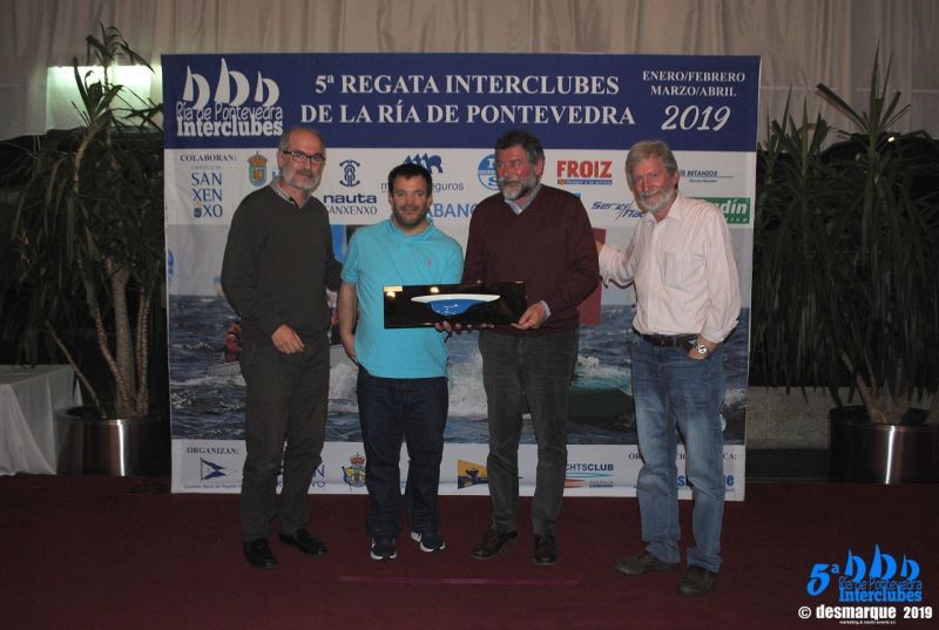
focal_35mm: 36
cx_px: 470
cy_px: 315
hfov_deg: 53.0
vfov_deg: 37.0
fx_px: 941
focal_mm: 24
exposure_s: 1/60
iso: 200
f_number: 4
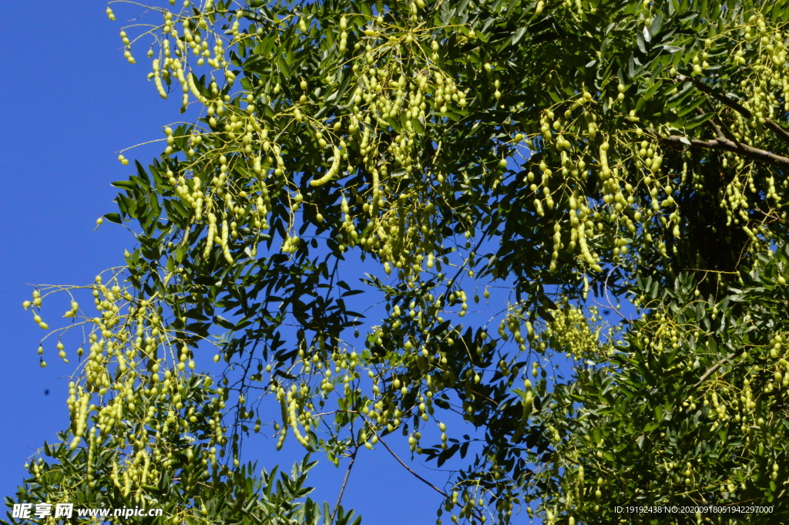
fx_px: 3285
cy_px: 262
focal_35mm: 150
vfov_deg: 9.1
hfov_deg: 13.7
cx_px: 394
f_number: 32
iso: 1250
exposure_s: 1/250
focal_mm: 100
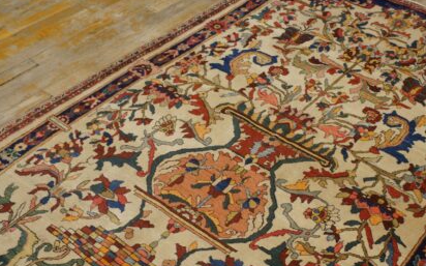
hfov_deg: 42.7
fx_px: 542
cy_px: 186
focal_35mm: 47
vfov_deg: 27.3
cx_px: 256
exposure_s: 1/60
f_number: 4
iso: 800
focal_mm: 21
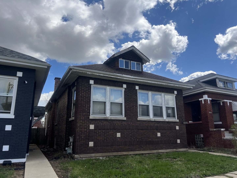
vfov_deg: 53.1
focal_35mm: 26
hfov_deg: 67.3
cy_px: 89
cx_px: 118
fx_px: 178
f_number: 1.5
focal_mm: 5.7
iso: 50
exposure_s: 1/6579
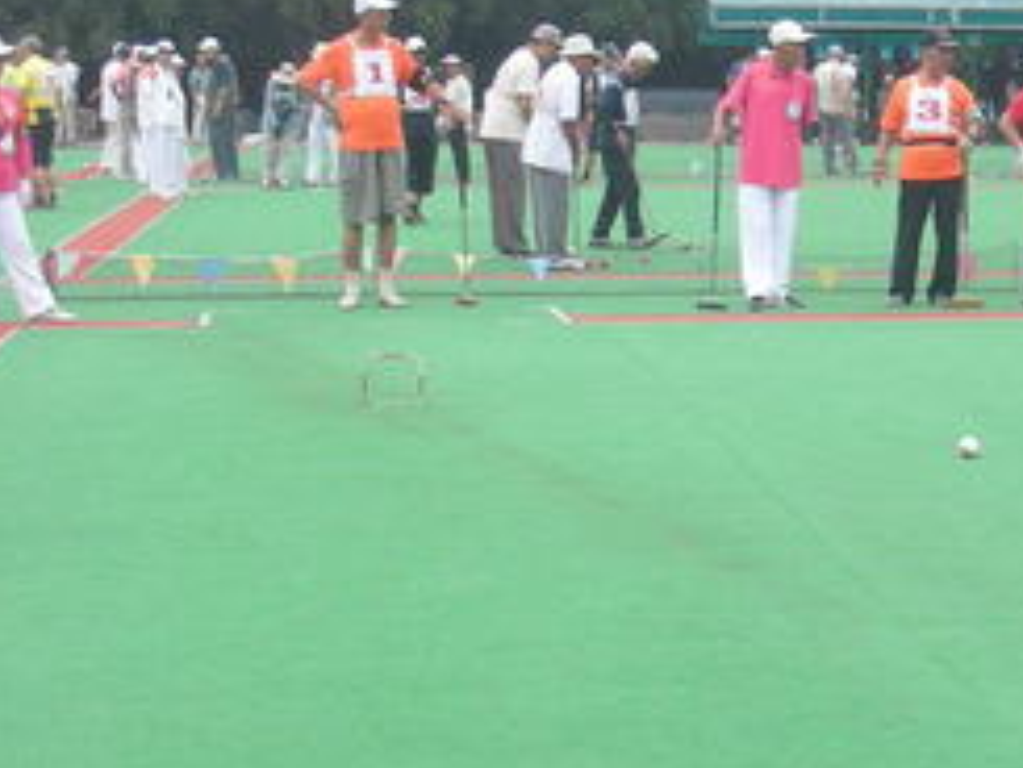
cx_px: 777
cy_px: 474
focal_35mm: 100
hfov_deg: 19.5
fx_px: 2957
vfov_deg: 14.8
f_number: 7.9
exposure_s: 1/81
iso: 100
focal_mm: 5.8
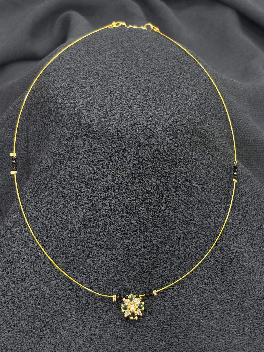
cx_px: 132
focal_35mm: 52
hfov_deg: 28.0
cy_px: 176
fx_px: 529
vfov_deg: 36.8
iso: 320
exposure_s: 1/25
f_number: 1.6
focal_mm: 5.96
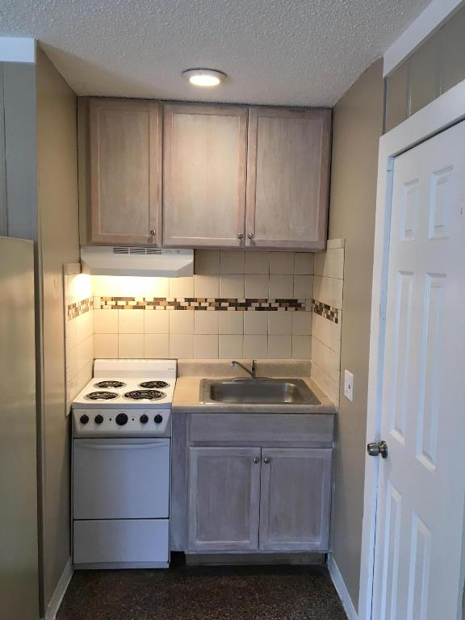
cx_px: 232
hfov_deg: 48.2
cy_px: 310
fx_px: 519
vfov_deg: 61.7
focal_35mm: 29
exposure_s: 1/30
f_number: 2.2
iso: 25
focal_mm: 4.15
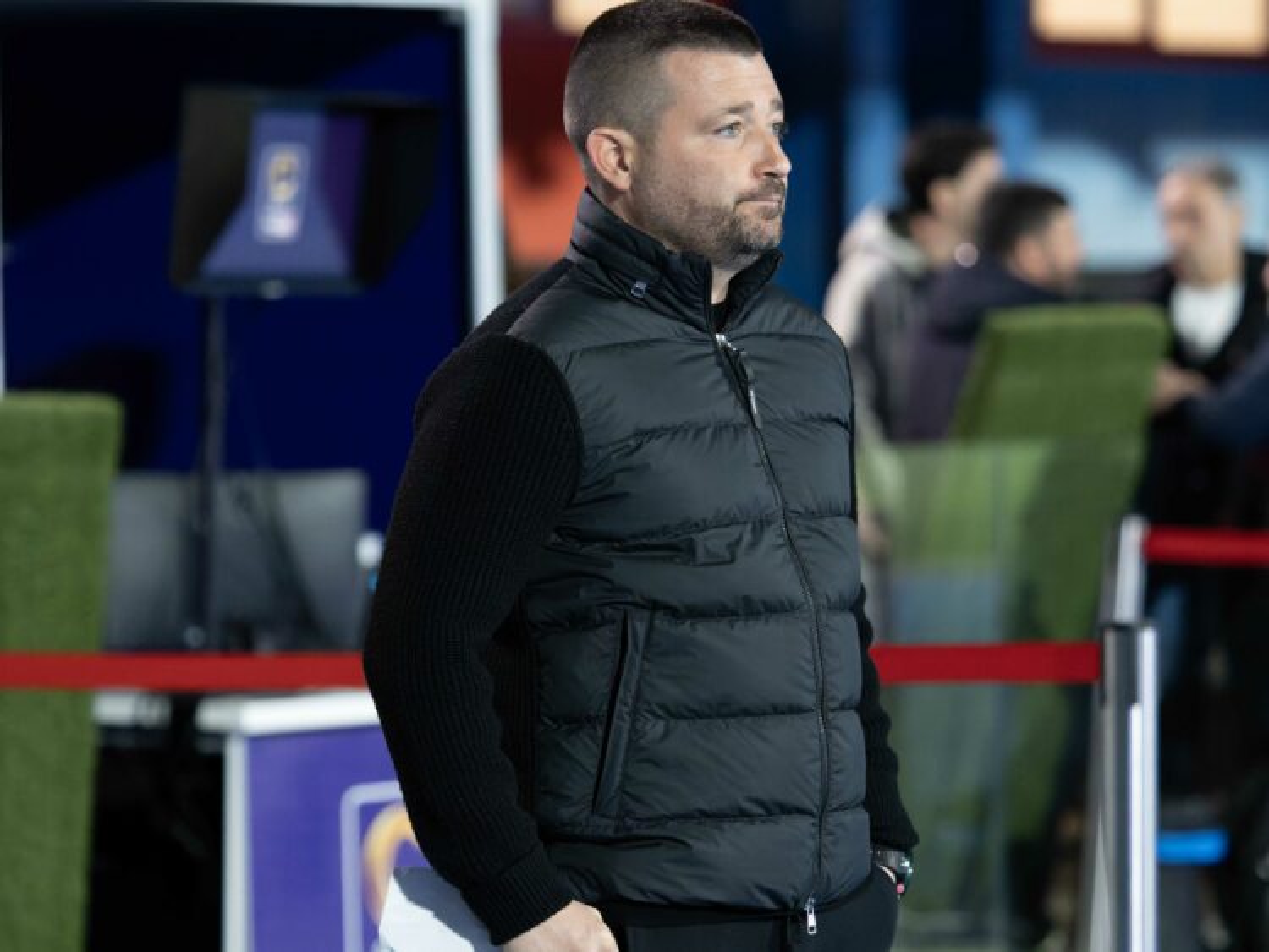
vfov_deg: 6.7
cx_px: 634
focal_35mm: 222
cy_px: 476
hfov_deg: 8.9
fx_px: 8141
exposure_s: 1/1000
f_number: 2.8
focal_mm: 111
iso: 8000
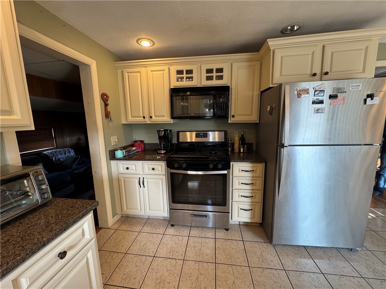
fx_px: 156
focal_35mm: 14
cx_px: 193
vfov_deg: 85.7
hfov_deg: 102.1
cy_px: 144
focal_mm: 2.22
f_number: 2.2
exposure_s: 1/120
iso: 250
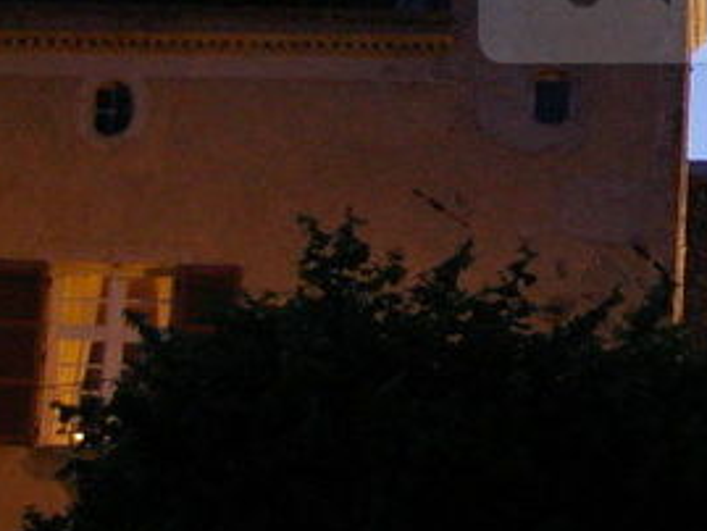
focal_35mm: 166
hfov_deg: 11.5
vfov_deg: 8.8
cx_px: 1009
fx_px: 3400
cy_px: -60
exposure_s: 1/8
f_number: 4
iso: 800
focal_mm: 23
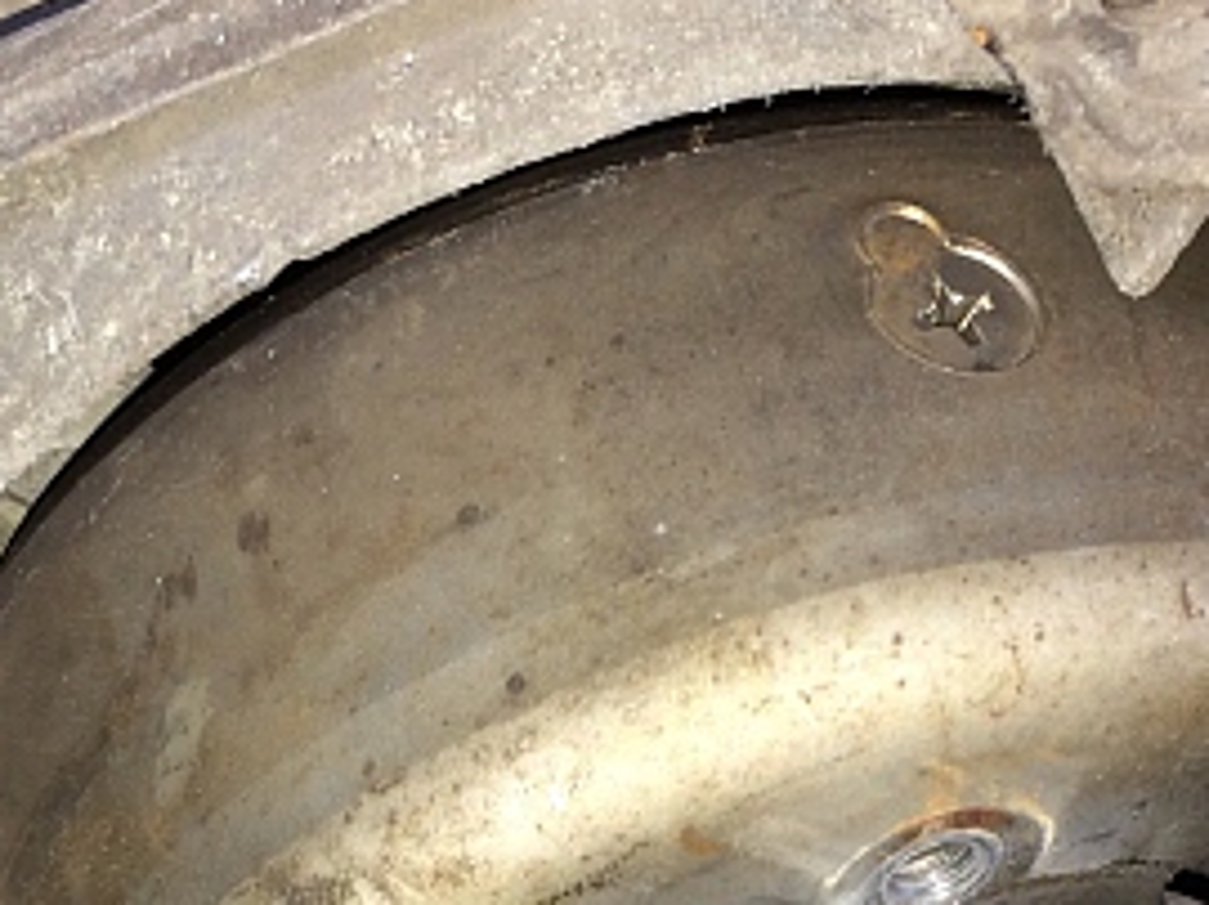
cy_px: 1174
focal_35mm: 89
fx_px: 3106
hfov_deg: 22.0
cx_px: 725
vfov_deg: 15.8
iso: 32
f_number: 2.2
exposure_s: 1/44
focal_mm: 4.12
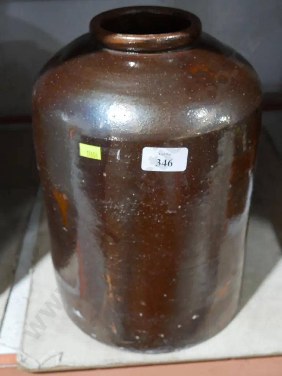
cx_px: 141
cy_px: 188
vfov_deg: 39.6
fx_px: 521
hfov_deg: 30.3
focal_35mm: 48
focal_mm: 24
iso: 1600
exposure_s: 1/60
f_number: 5.2
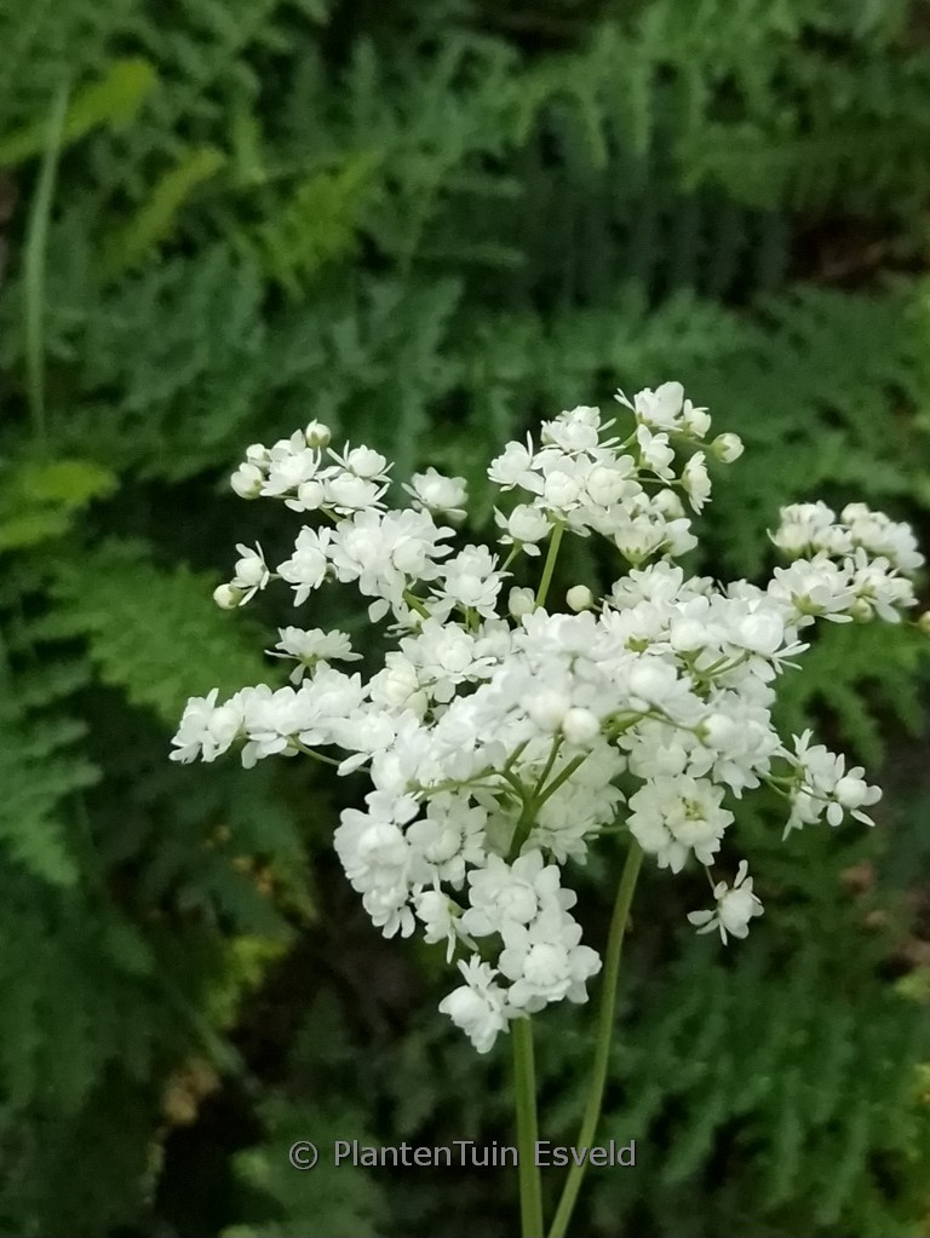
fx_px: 823
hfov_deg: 58.9
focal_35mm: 23
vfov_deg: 73.9
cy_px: 619
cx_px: 465
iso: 800
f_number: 1.8
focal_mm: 5.4
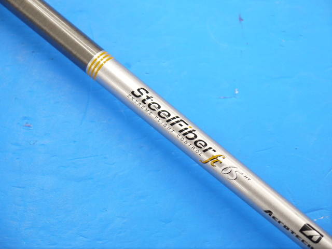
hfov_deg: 23.3
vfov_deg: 17.6
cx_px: 166
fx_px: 806
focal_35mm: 84
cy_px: 124
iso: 640
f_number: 5.6
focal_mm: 42
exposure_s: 1/80
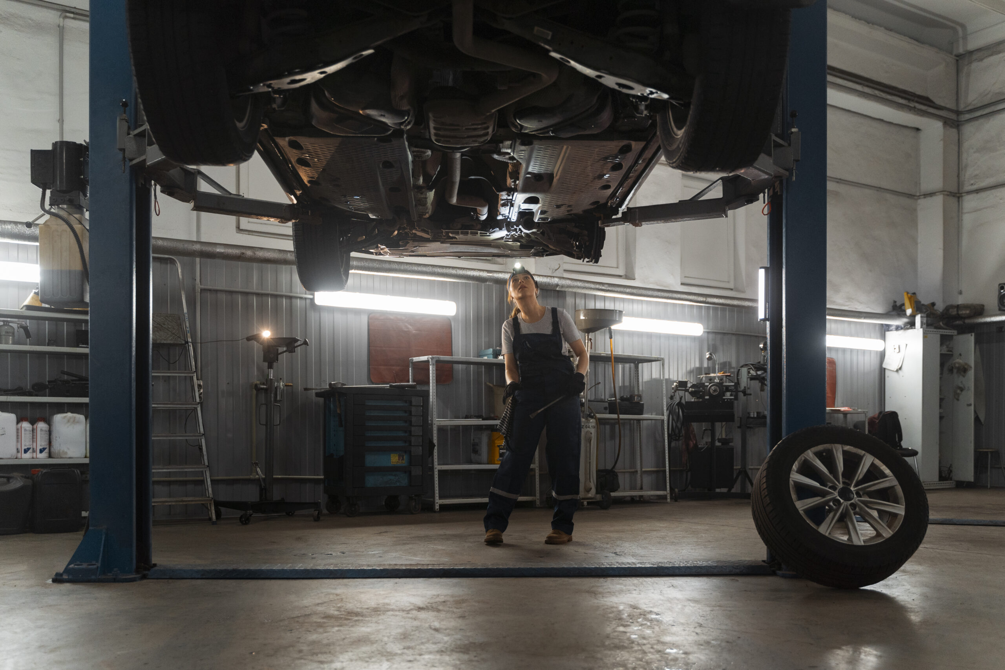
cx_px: 502
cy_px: 335
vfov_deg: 40.0
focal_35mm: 33
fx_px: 921
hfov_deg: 57.2
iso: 1600
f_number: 2.8
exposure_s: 1/250
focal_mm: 33
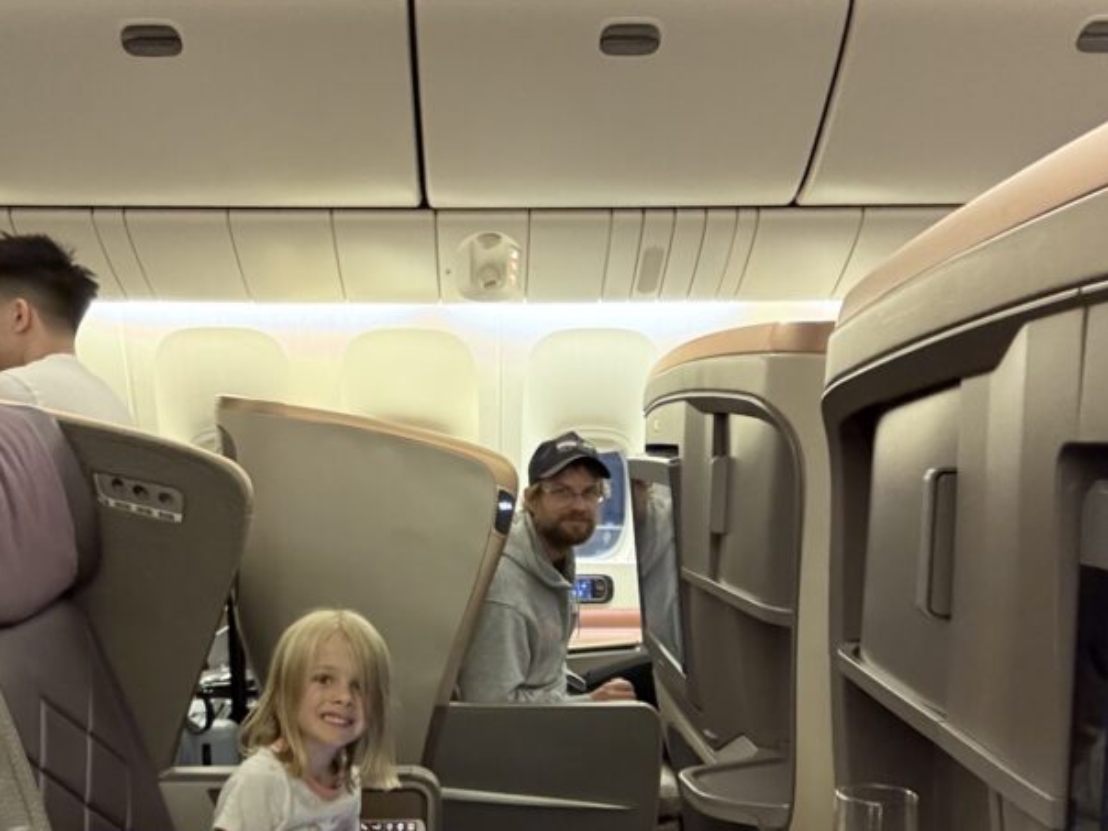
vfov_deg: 35.6
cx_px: 493
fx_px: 1248
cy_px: 670
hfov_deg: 47.8
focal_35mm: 39
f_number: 1.9
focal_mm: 2.69
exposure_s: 1/26
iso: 640
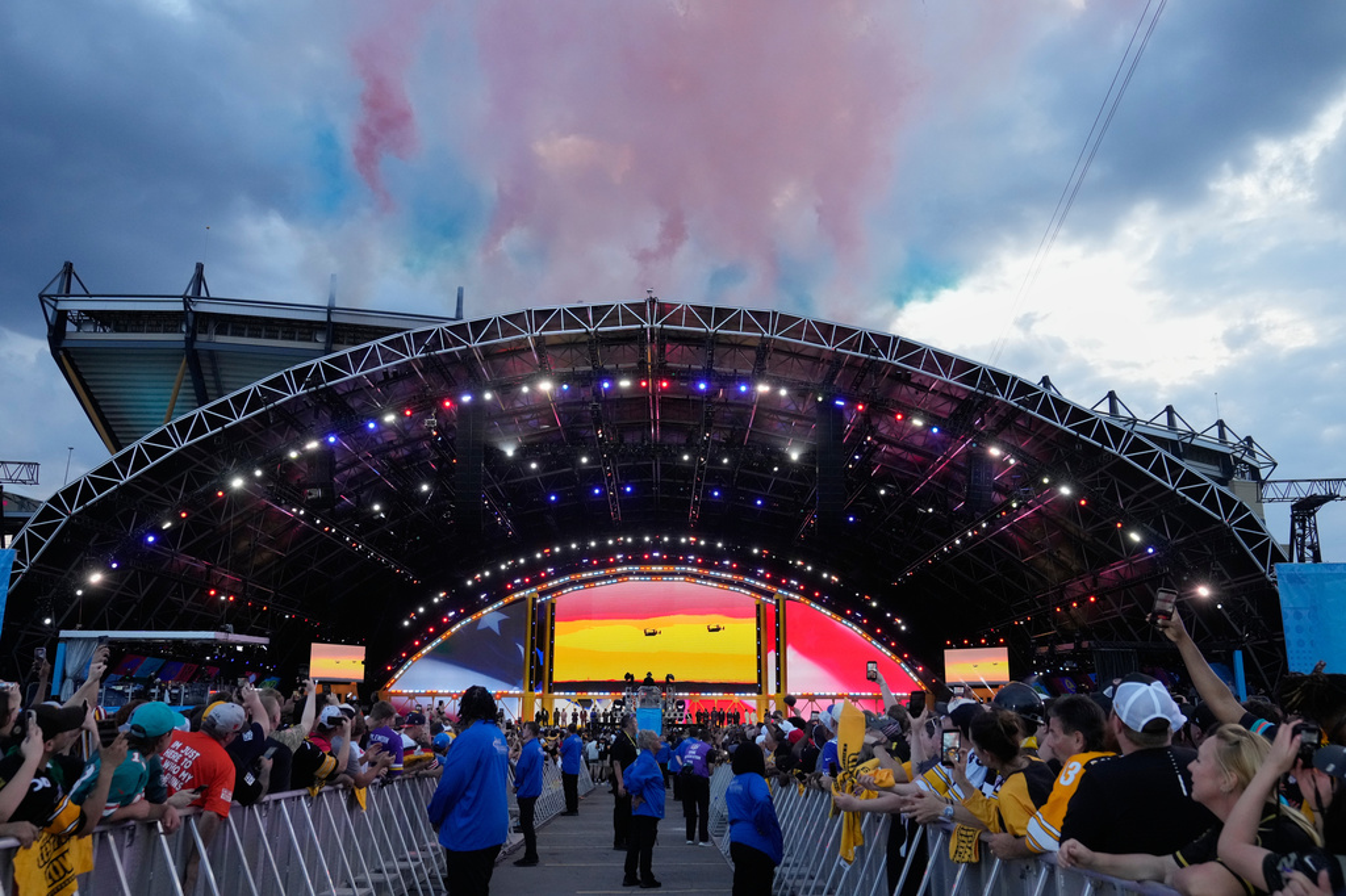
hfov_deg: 61.9
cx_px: 673
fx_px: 1121
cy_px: 448
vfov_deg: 43.6
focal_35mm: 30
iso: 4000
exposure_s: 1/1600
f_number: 4.5
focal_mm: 30
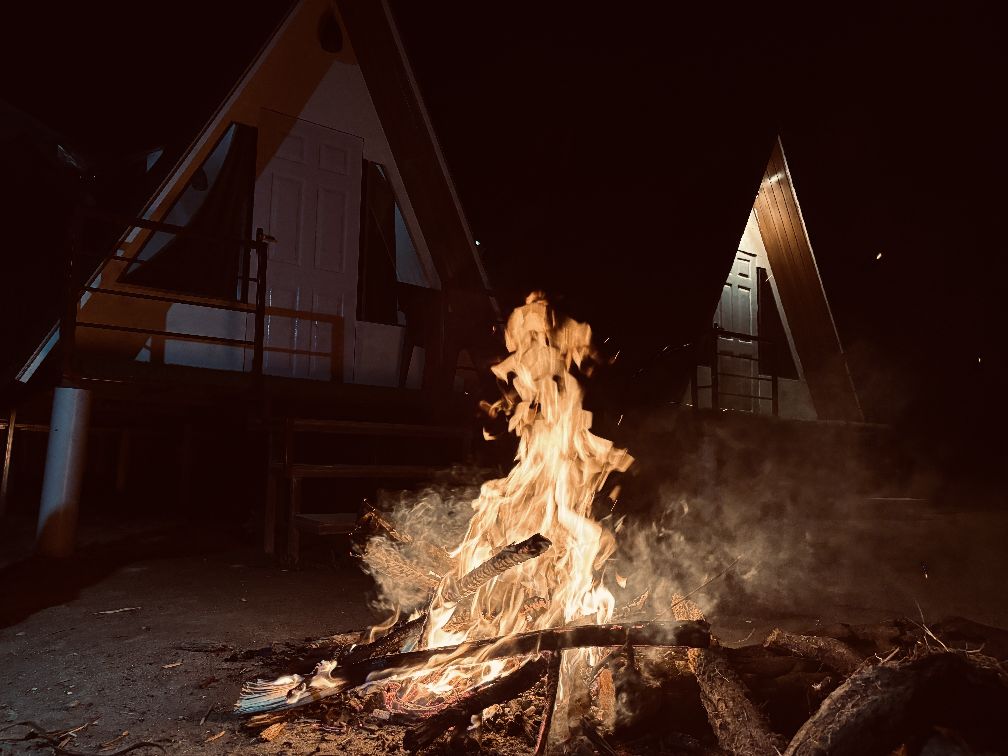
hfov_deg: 67.3
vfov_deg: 53.1
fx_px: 757
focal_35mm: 26
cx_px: 504
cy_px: 378
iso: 640
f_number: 1.6
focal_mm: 5.96
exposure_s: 1/38
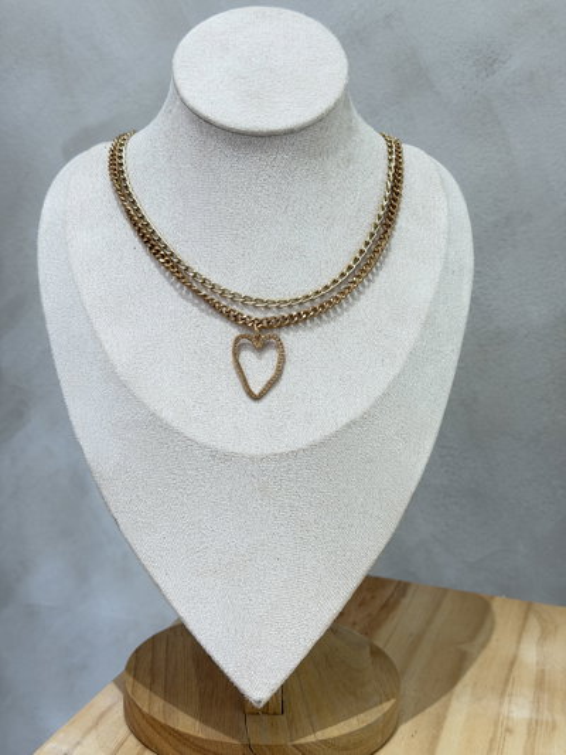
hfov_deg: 30.3
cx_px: 283
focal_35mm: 48
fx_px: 1046
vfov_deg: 39.6
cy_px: 378
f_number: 1.78
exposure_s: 1/50
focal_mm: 6.76
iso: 64
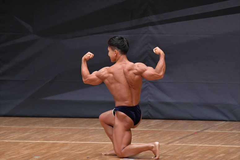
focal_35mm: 345
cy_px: 80
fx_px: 2299
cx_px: 120
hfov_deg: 6.0
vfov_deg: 4.0
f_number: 5.6
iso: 6400
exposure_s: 1/400
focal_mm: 230
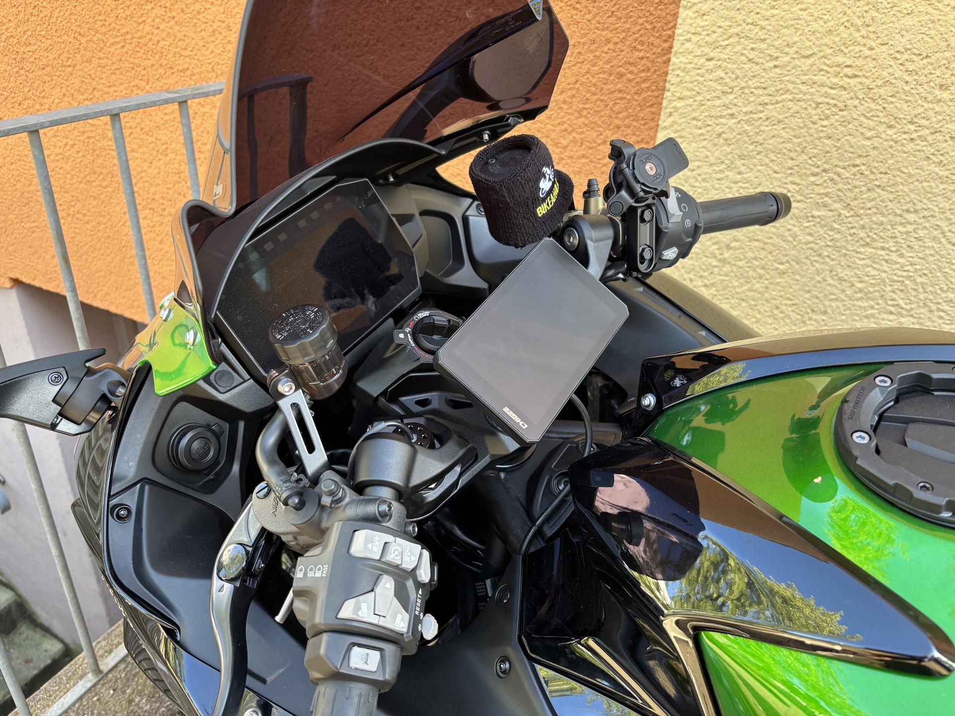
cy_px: 358
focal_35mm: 26
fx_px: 717
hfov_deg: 67.3
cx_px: 478
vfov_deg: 53.1
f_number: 1.6
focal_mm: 5.96
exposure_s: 1/121
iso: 80
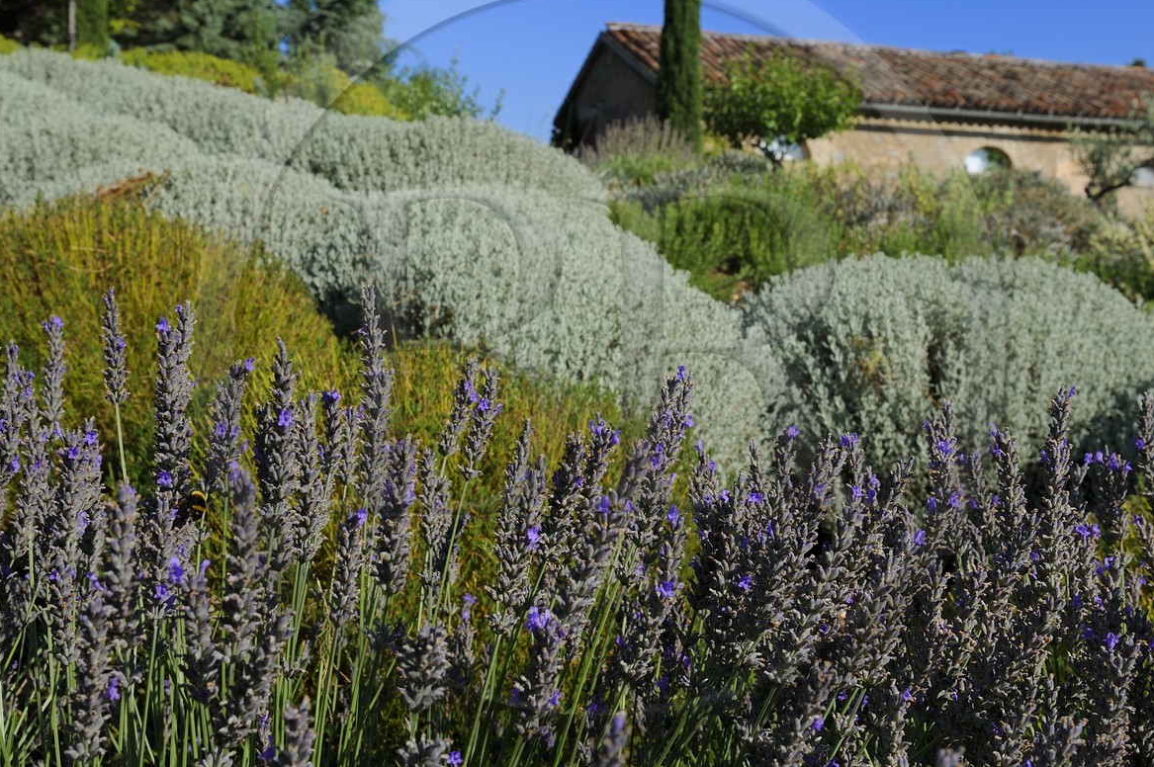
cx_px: 597
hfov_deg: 41.1
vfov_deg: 28.0
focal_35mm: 48
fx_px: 1537
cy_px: 353
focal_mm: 35
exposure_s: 1/200
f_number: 11
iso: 200
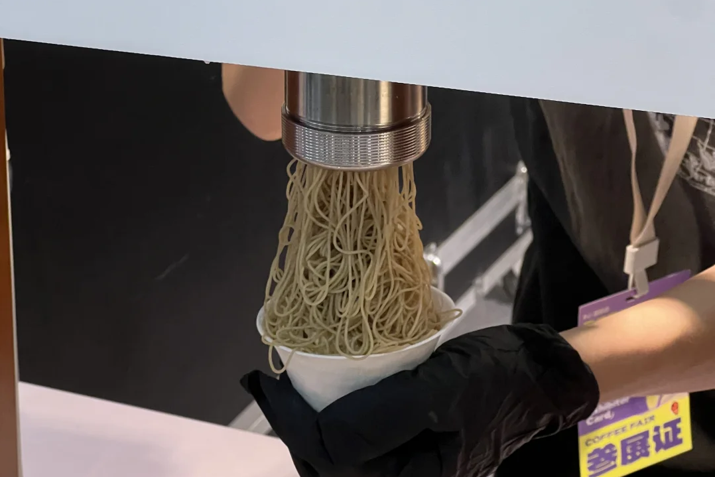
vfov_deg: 12.7
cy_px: 91
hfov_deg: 19.1
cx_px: 358
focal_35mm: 107
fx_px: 2125
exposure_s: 1/50
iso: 250
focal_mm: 9
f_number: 2.8
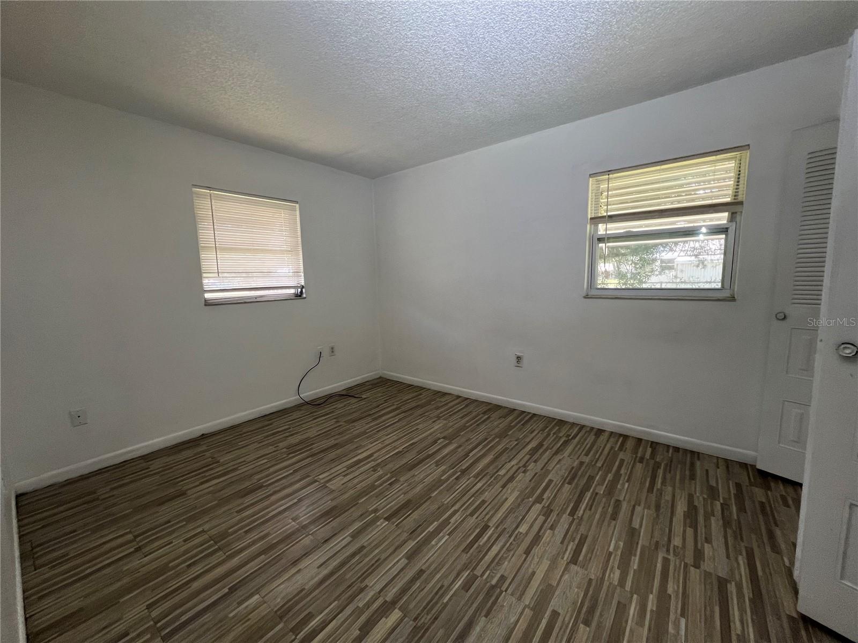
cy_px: 322
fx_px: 322
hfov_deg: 106.2
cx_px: 429
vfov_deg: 89.9
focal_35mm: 13
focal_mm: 1.57
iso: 200
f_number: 1.8
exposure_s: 1/120
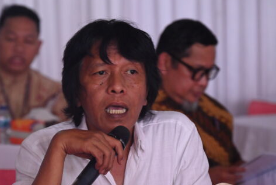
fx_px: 2179
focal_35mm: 284
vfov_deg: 4.8
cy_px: 127
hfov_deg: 7.2
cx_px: 127
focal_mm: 175
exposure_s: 1/125
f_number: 6.3
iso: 3600
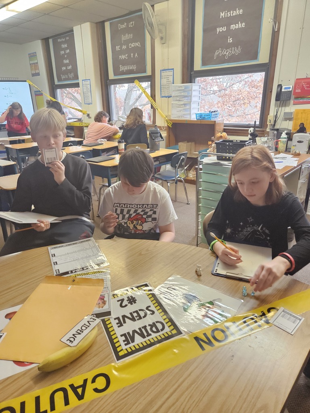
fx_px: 275
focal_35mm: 23
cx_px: 155
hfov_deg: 58.9
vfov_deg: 73.9
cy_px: 206
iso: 640
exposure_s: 1/120
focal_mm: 5.4
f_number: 1.8
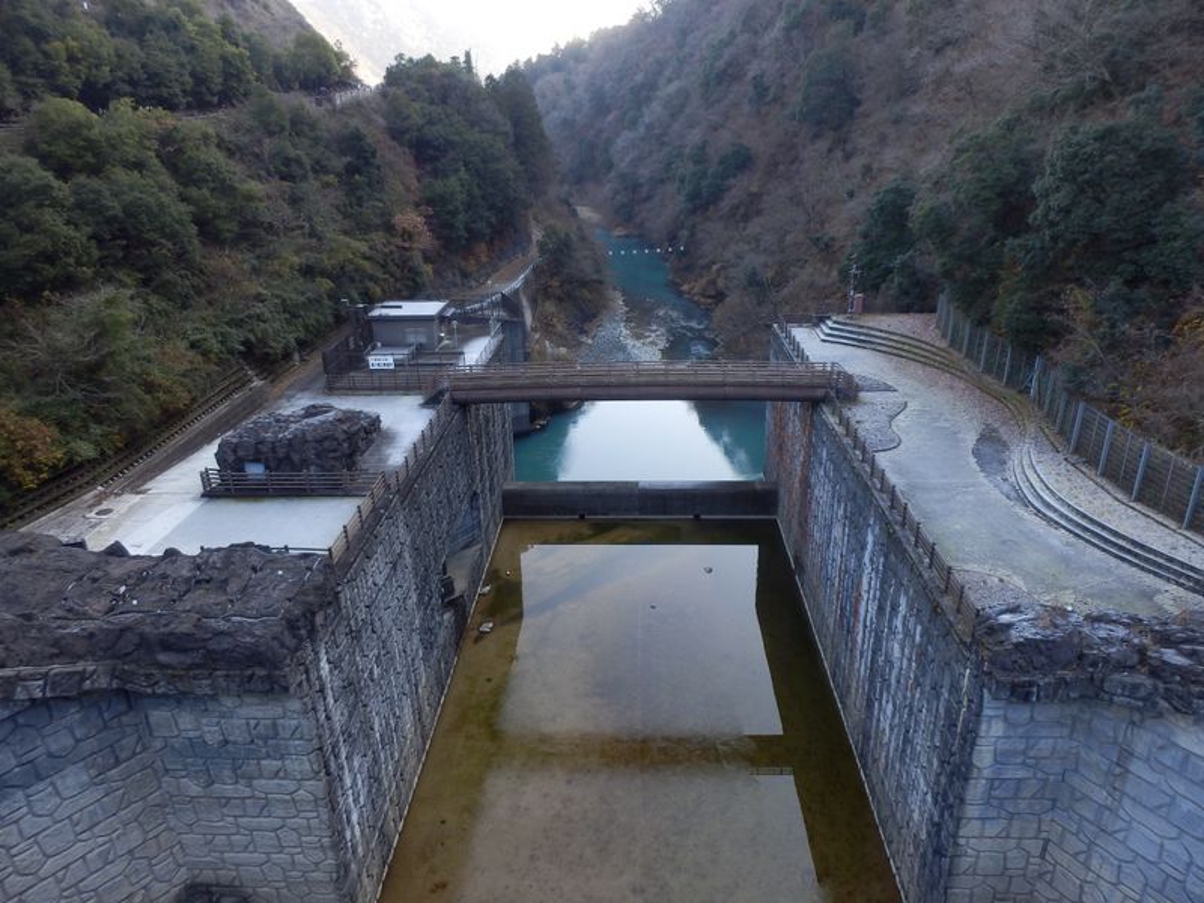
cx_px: 602
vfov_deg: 56.8
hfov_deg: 71.6
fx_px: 835
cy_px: 452
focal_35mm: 24
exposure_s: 1/60
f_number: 3
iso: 80
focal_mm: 4.2
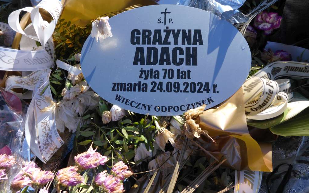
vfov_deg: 41.6
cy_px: 77
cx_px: 154
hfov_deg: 62.9
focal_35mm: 30
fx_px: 253
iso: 80
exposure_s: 1/500
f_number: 3.3
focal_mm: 4.9
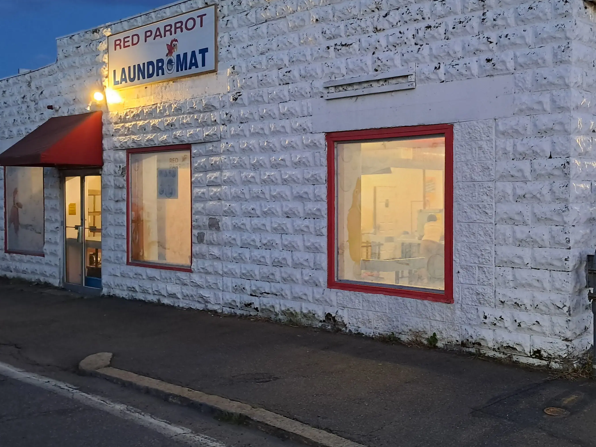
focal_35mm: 41
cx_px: 432
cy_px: 229
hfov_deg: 44.5
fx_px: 706
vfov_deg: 35.1
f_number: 1.8
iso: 500
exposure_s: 1/24
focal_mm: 4
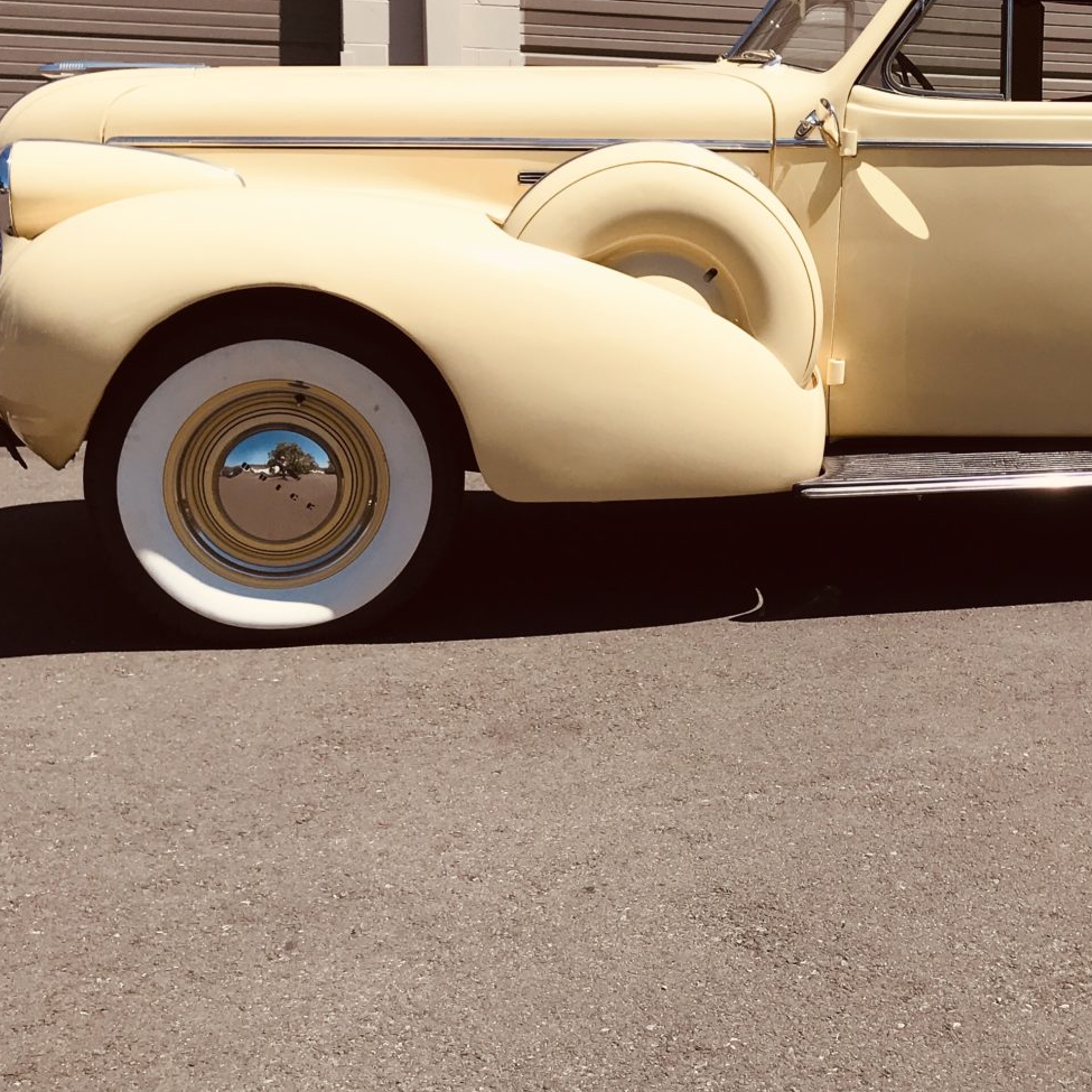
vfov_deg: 32.7
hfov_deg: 31.6
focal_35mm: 52
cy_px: 450
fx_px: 1856
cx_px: 928
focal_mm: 3.99
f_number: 1.8
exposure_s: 1/2457
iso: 20
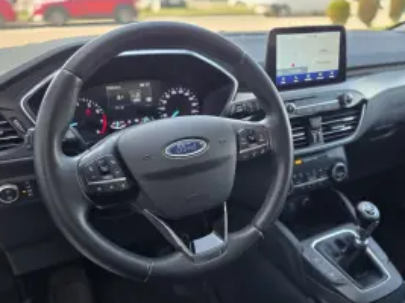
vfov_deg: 45.4
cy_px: 153
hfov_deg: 57.7
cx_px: 252
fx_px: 363
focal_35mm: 31
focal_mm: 6.3
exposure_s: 1/180
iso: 125
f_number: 1.7
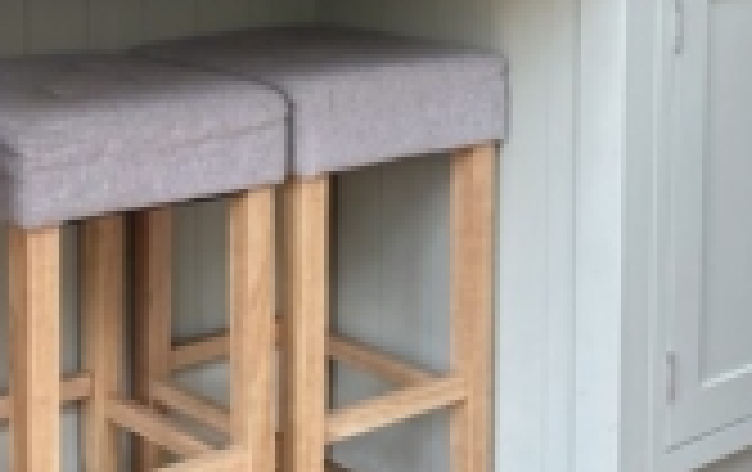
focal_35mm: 73
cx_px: 117
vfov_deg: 17.4
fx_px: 1499
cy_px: -22
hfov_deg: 27.4
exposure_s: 1/60
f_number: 1.78
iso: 250
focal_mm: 6.86
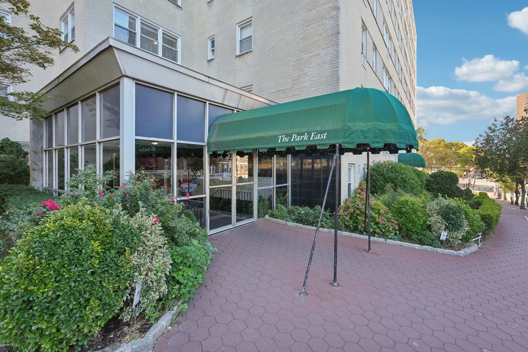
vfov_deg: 73.7
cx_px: 264
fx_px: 235
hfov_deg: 96.7
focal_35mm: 16
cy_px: 176
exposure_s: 1/30
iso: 320
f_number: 8
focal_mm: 16
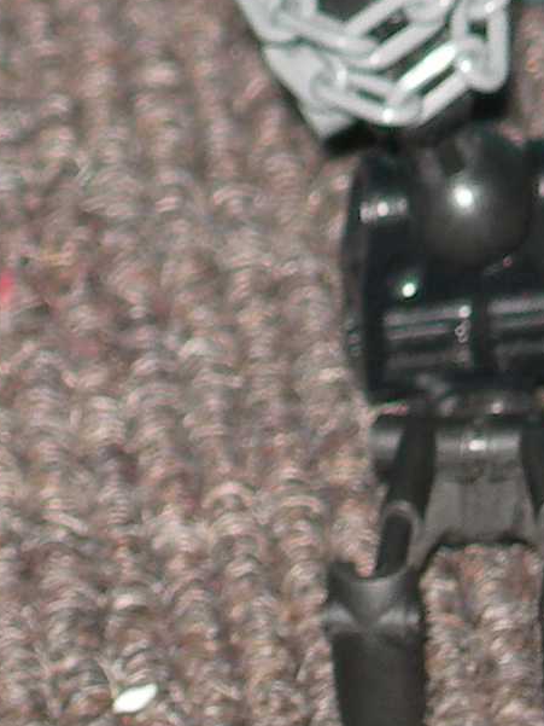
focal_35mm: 470
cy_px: -616
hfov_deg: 3.2
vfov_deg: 4.2
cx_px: 156
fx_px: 9845
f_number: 4.3
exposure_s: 1/60.1
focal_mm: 19.1
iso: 50
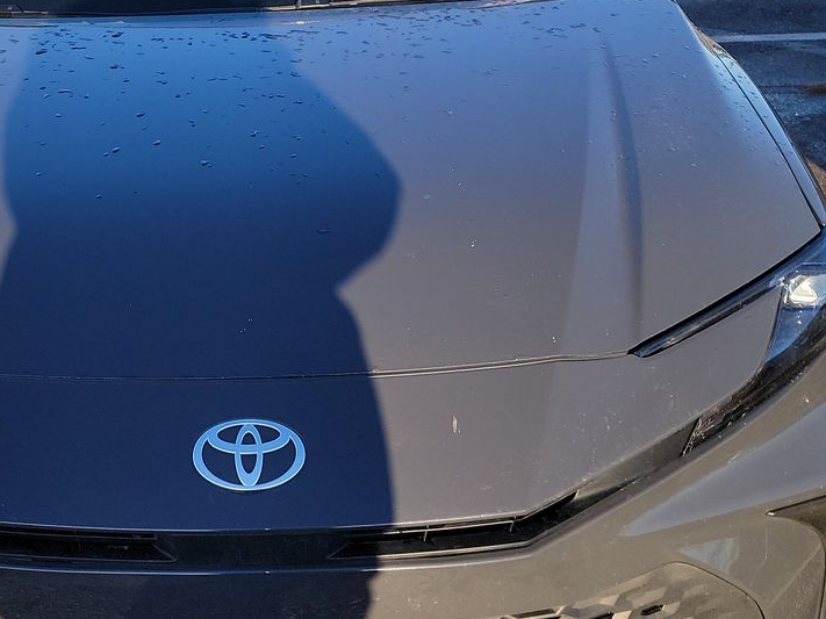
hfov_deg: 35.0
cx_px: 235
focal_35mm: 54
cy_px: 254
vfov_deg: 27.0
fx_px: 1288
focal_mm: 6.7
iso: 50
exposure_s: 1/312
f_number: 1.8
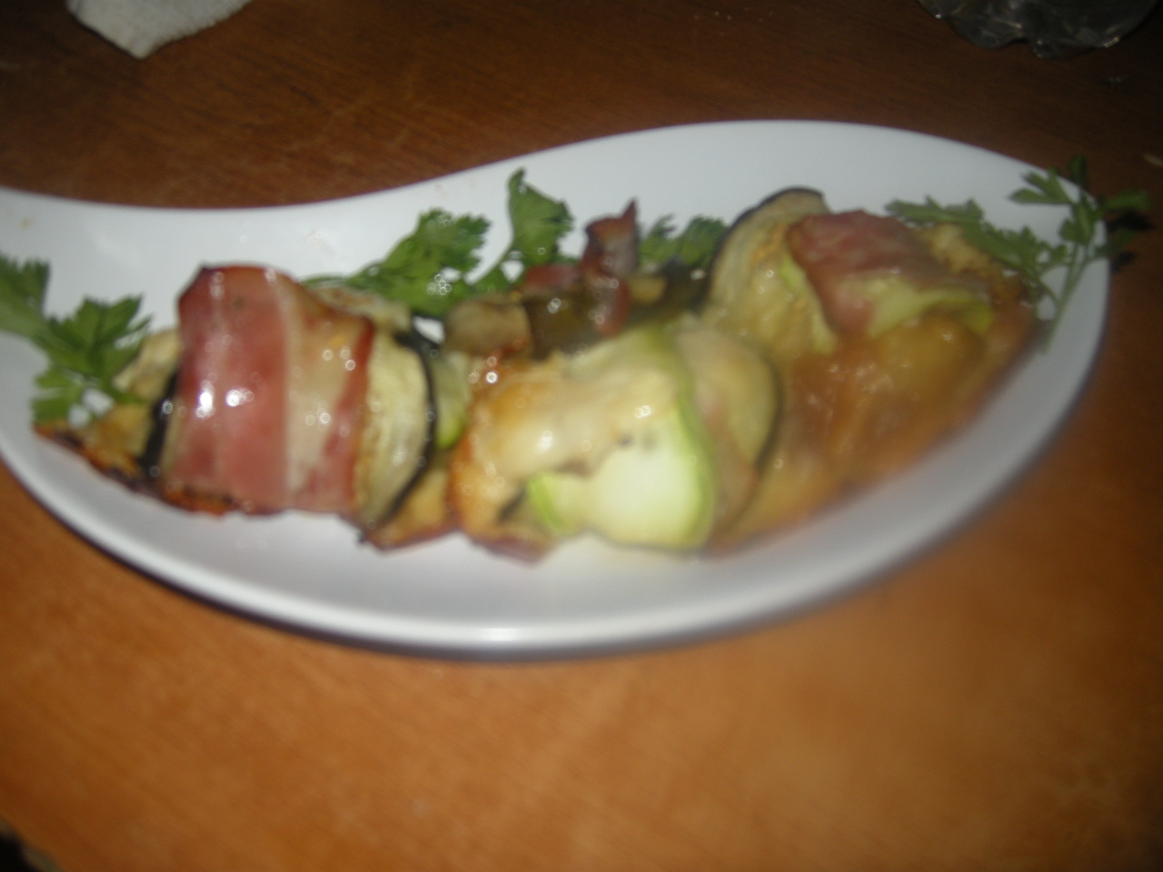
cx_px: 582
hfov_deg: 52.6
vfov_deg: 40.7
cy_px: 436
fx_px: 1176
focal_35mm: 35
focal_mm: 7.5
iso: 64
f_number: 2.7
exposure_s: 1/60
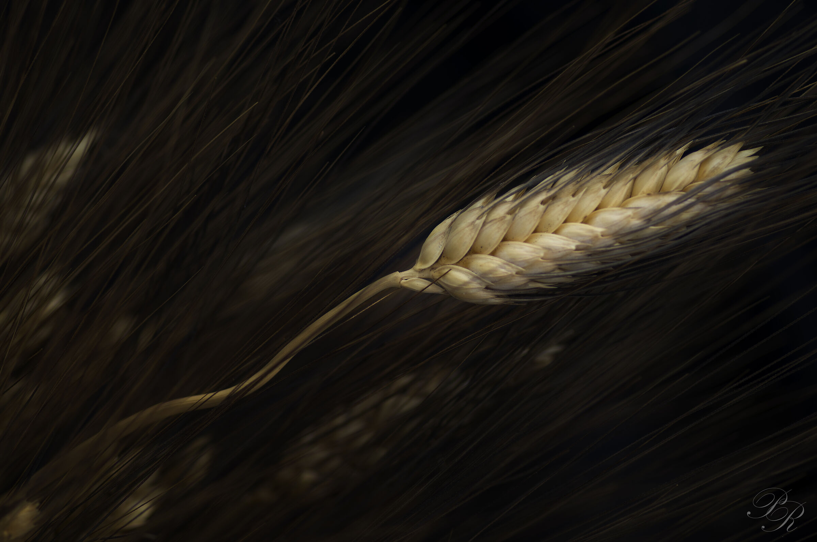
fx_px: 3397
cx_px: 408
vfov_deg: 9.1
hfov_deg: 13.7
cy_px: 271
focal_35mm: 150
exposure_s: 1/2
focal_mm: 100
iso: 100
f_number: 2.8
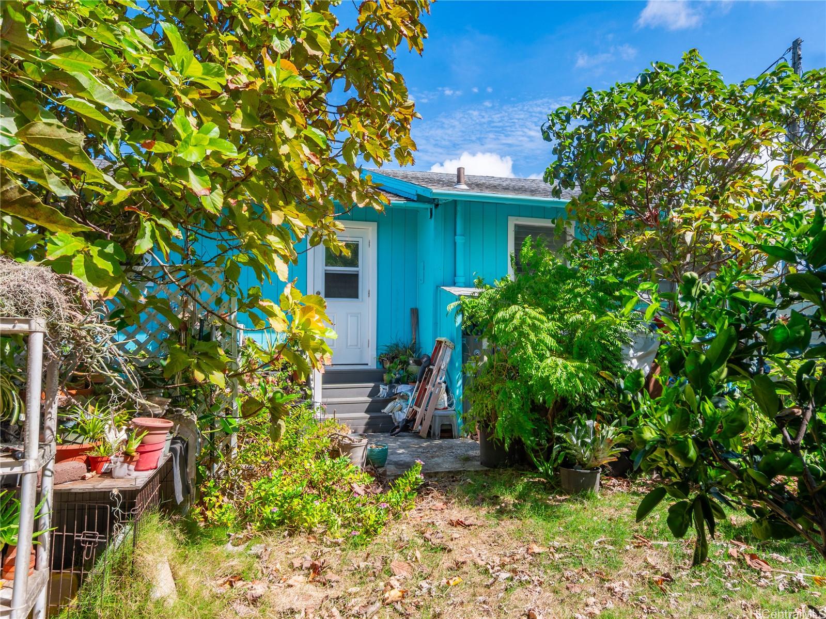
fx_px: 573
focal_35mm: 24
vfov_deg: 56.8
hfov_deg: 71.6
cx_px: 413
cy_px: 310
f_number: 7.1
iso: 200
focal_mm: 12
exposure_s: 1/1250
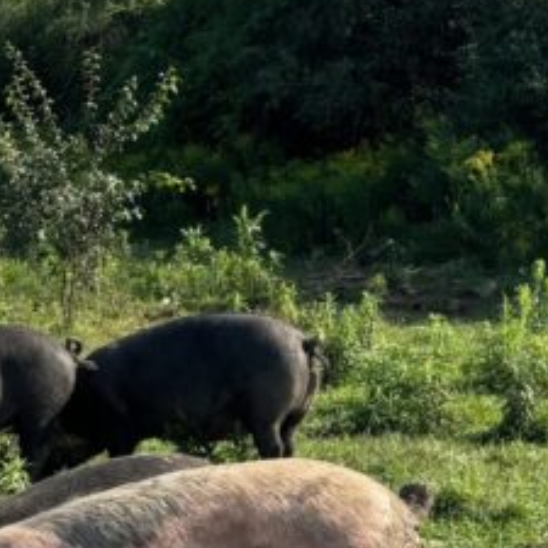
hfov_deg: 15.2
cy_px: 550
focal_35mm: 109
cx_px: -189
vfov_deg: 15.7
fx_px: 1952
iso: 50
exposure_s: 1/1279
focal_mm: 5.96
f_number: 1.6
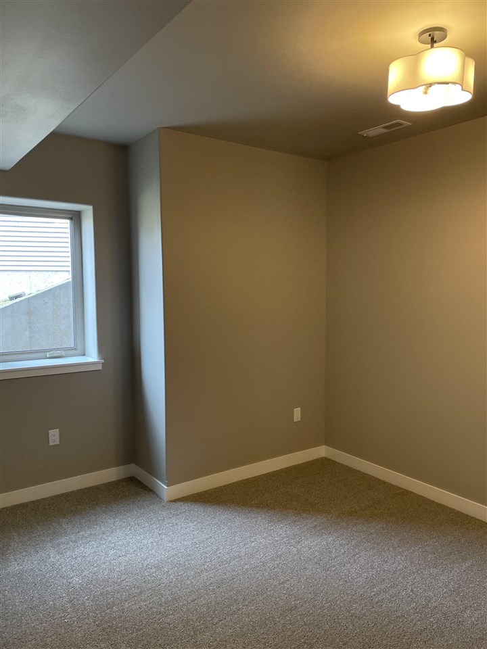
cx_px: 244
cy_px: 324
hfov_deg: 53.1
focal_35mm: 26
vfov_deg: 67.3
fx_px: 488
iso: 100
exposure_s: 1/120
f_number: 1.6
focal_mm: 4.2
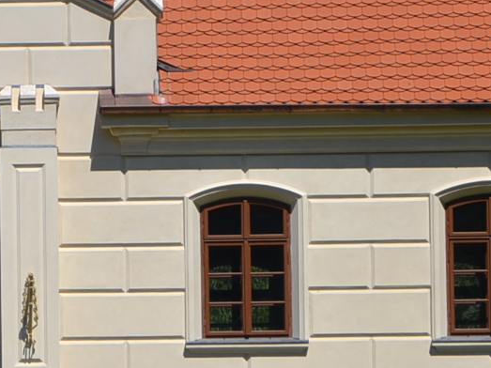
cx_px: -37
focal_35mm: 394
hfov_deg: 5.0
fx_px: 5587
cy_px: 340
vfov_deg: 3.8
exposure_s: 1/800
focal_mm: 62
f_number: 7.1
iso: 100
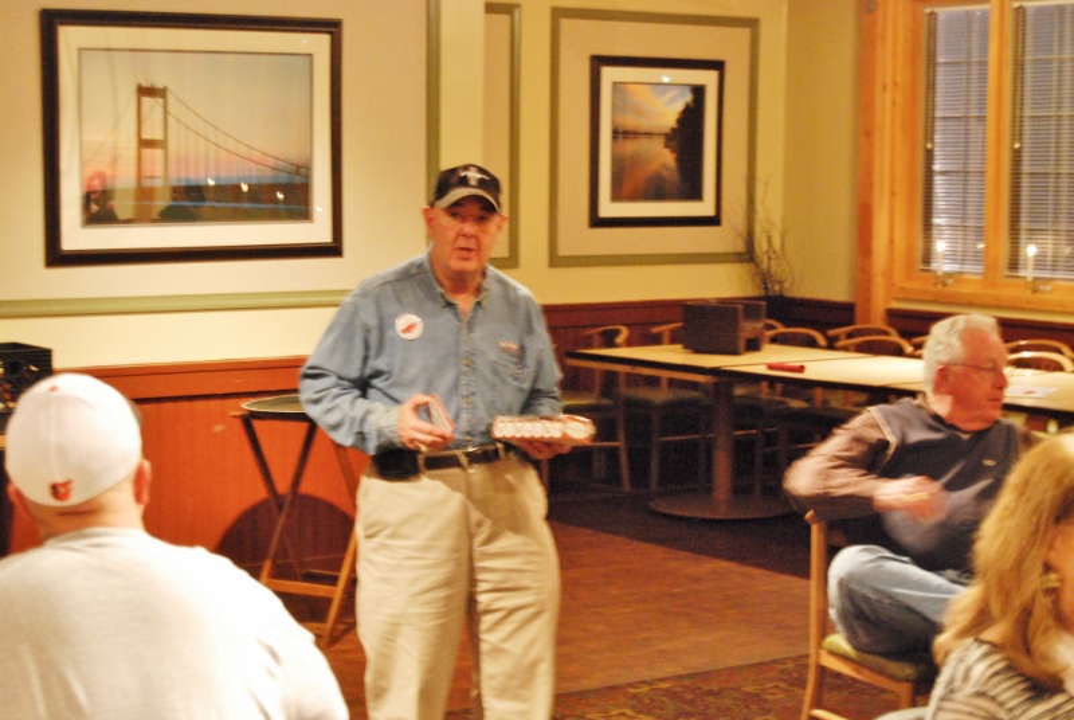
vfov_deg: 19.0
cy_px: 360
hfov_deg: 28.0
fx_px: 2151
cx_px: 537
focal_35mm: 72
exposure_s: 1/8
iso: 1600
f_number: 5.6
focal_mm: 48
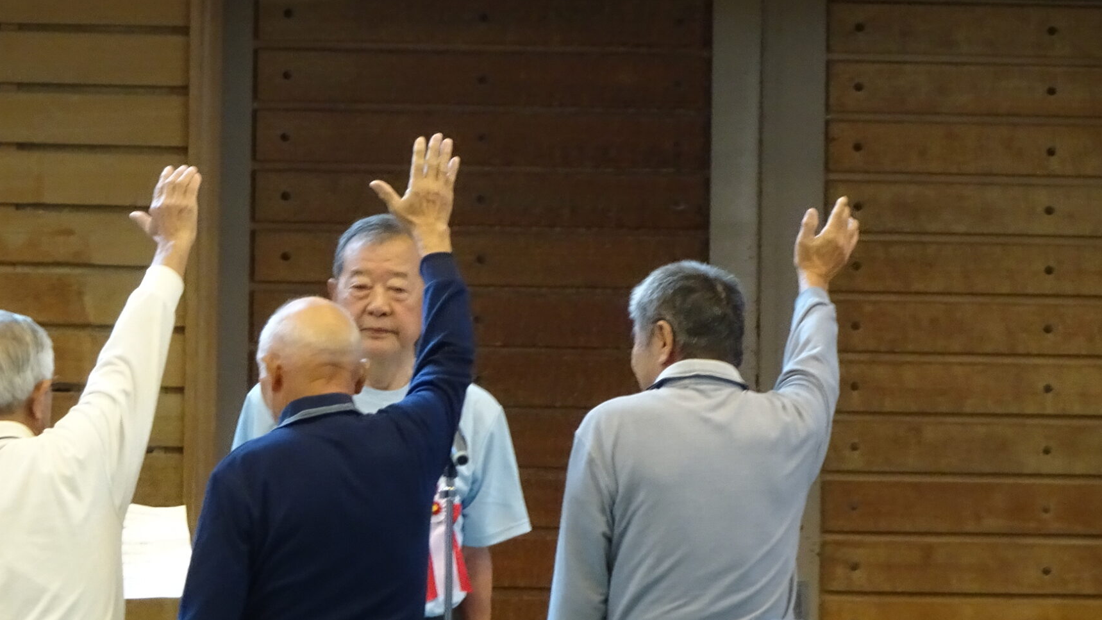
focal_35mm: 412
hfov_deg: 5.2
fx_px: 12039
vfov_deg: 2.9
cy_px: 327
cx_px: 345
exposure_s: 1/60
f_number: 6.3
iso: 800
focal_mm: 43.45
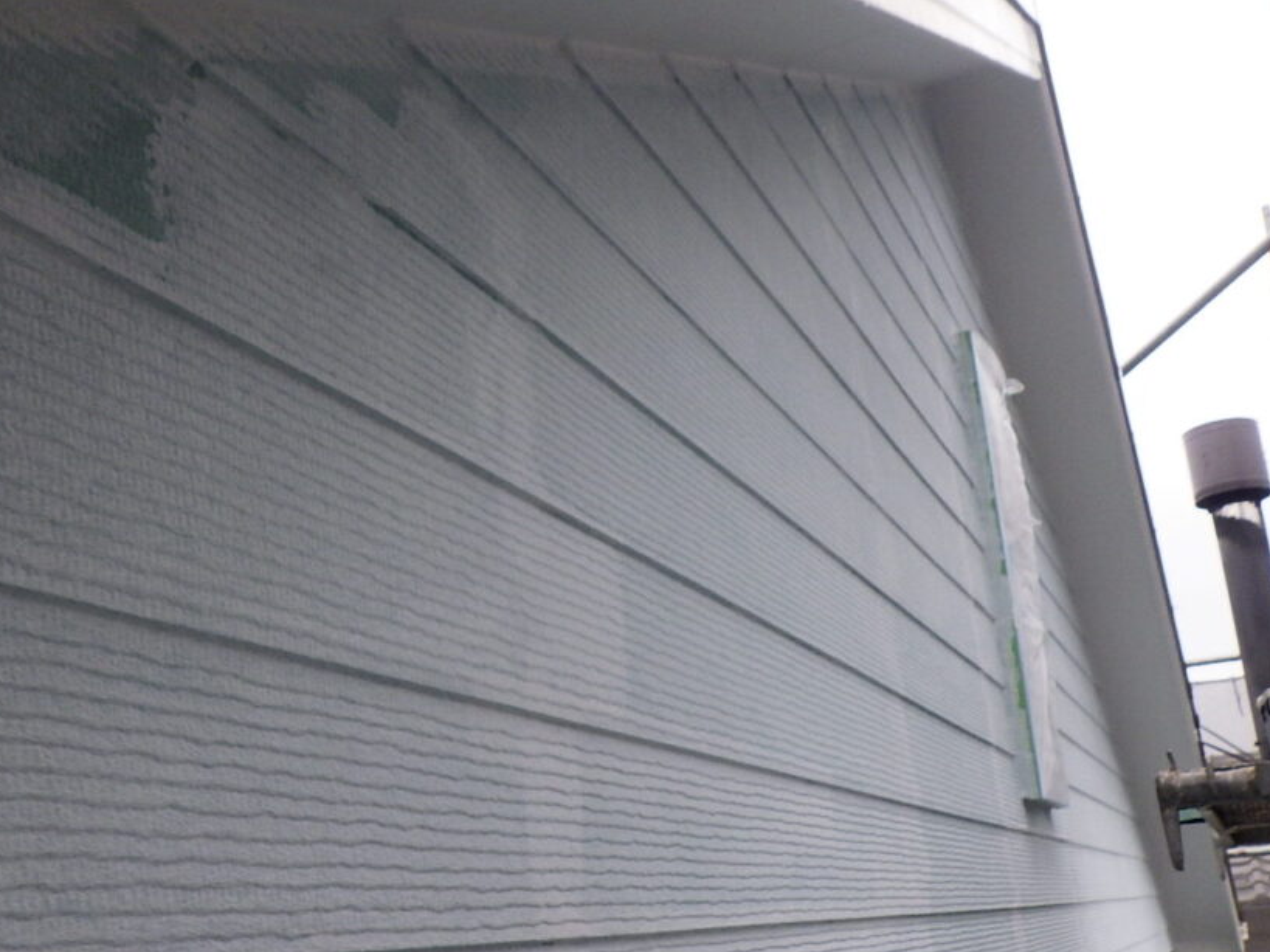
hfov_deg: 52.6
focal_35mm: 35
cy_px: 557
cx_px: 609
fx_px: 1284
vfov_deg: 40.6
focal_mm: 5
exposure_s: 1/250
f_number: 4.2
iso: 250
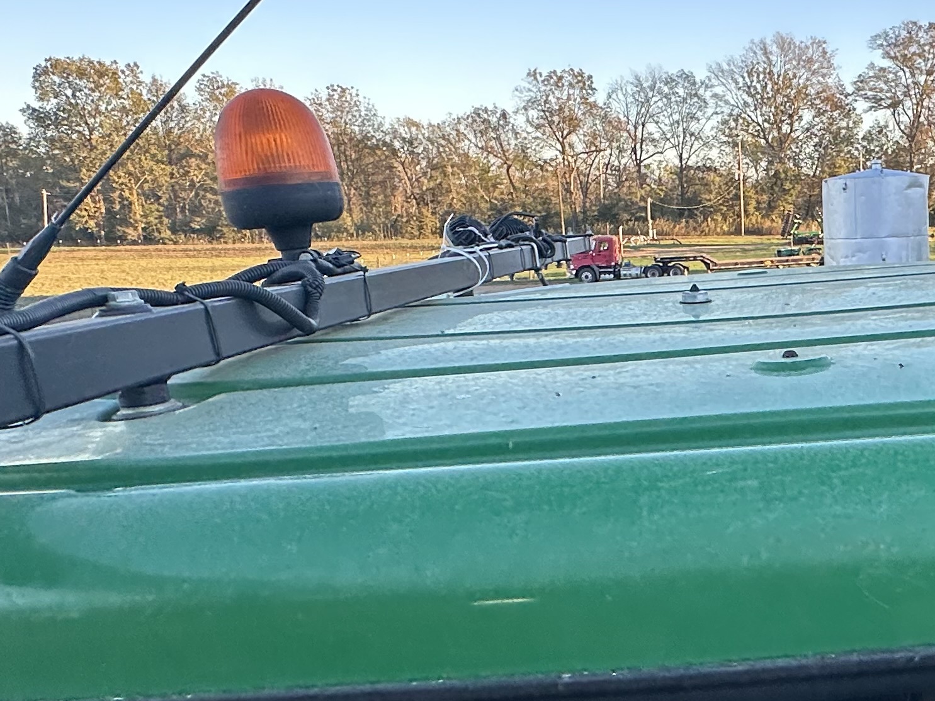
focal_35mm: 38
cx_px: 781
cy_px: 440
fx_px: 1026
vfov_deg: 37.5
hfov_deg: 45.8
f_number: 2.2
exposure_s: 1/183
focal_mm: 2.22
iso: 40
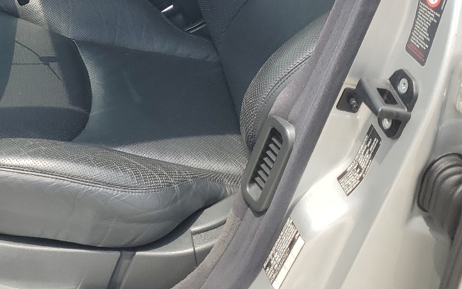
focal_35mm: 61
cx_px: 88
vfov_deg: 20.5
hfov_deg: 32.5
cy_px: -11
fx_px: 768
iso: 50
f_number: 1.5
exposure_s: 1/1250
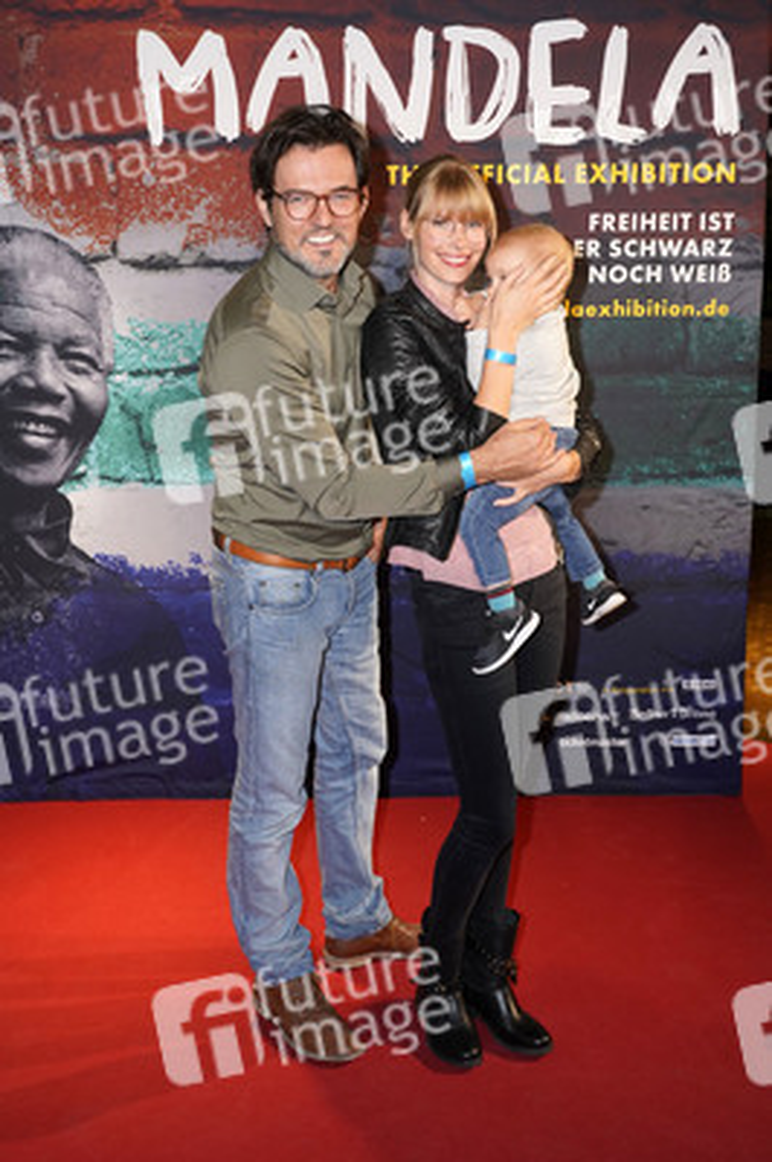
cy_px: 581
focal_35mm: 34
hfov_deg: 38.8
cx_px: 386
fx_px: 1095
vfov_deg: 55.8
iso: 1250
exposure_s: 1/125
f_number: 7.1
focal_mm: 34
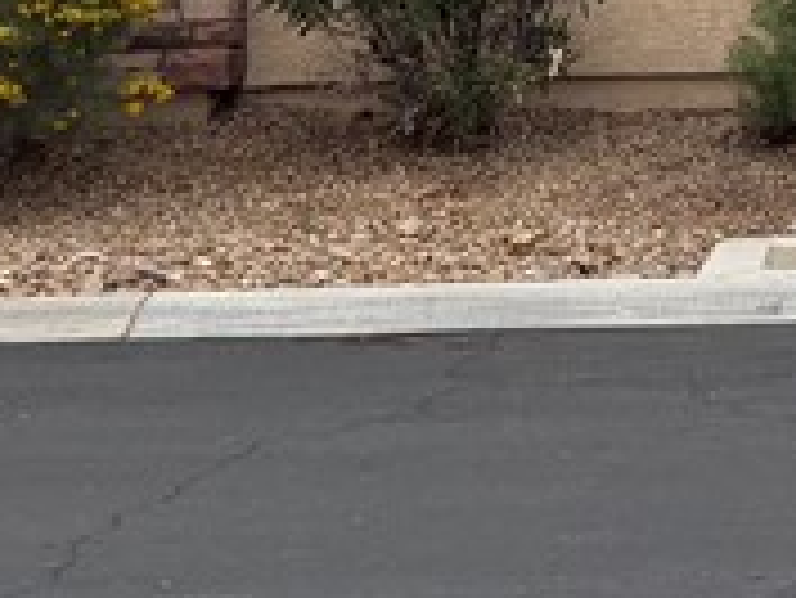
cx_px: 1439
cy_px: -724
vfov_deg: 9.1
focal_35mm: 150
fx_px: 3452
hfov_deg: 12.1
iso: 50
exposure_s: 1/2075
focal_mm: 5.96
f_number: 1.6
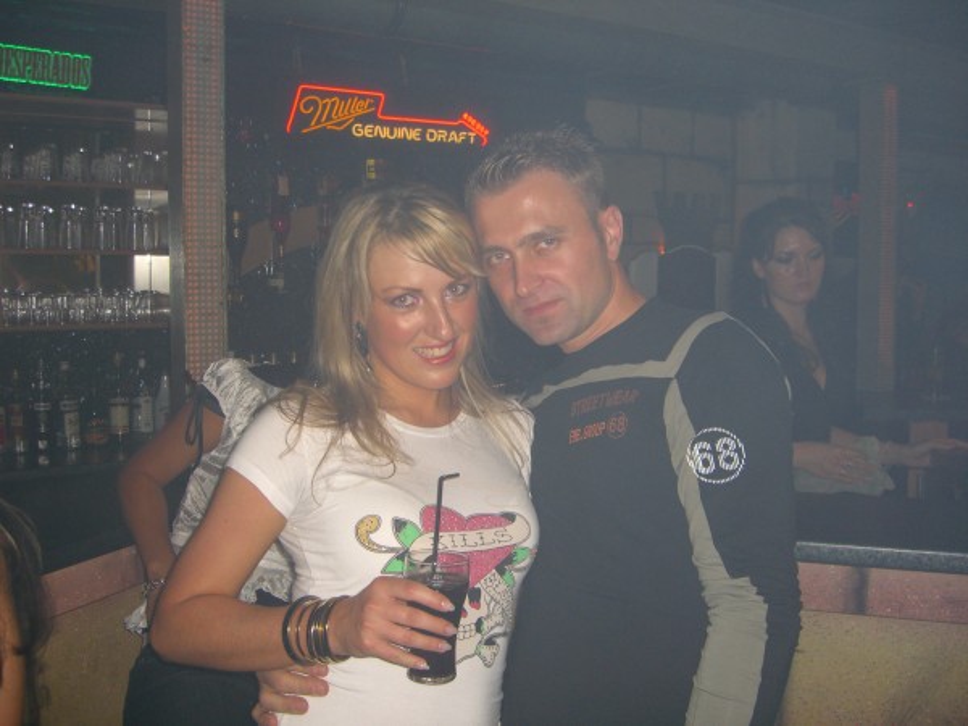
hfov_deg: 49.0
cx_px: 484
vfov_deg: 37.7
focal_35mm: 38
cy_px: 363
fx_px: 1063
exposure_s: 1/60
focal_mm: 7.9
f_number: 2.8
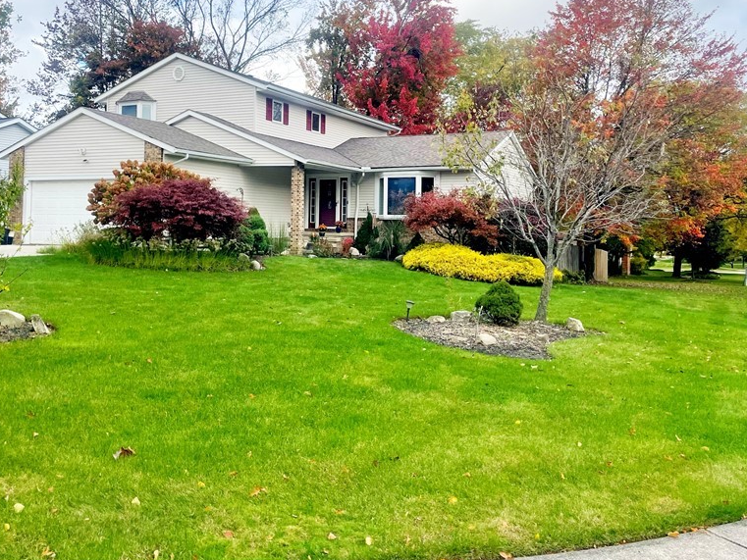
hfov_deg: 52.6
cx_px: 347
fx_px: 755
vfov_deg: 40.4
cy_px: 206
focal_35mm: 35
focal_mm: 4.2
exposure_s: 1/1742
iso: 32
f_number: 1.6
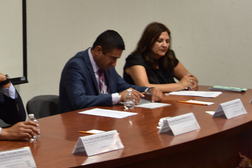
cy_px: -1
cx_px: -54
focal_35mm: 128
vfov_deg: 10.6
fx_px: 896
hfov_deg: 15.4
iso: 250
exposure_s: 1/5
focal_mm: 48
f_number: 4
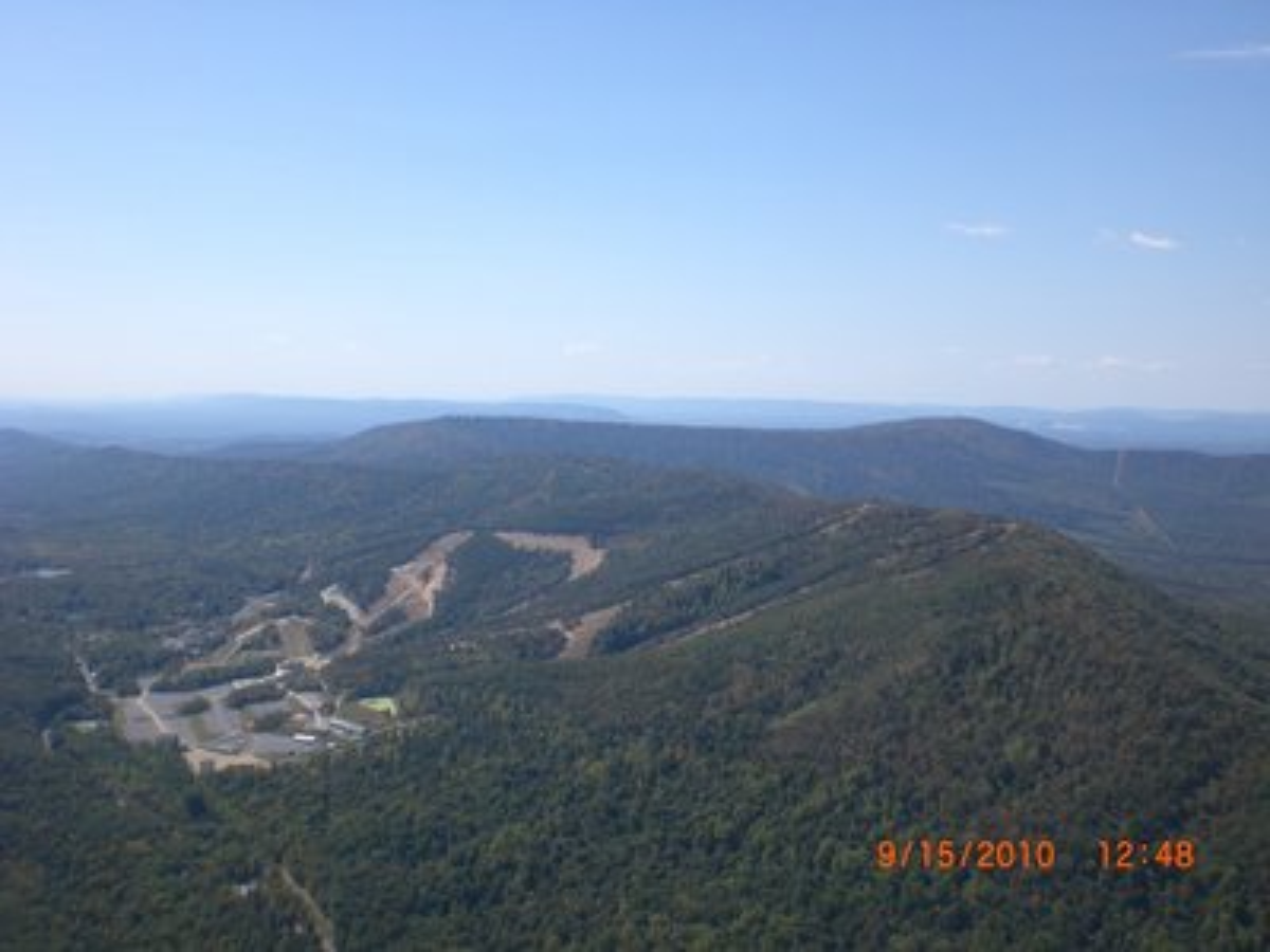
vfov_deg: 37.7
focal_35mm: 38
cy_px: 476
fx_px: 1394
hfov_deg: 49.0
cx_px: 635
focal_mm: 6.3
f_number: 4.4
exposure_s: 1/500
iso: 50
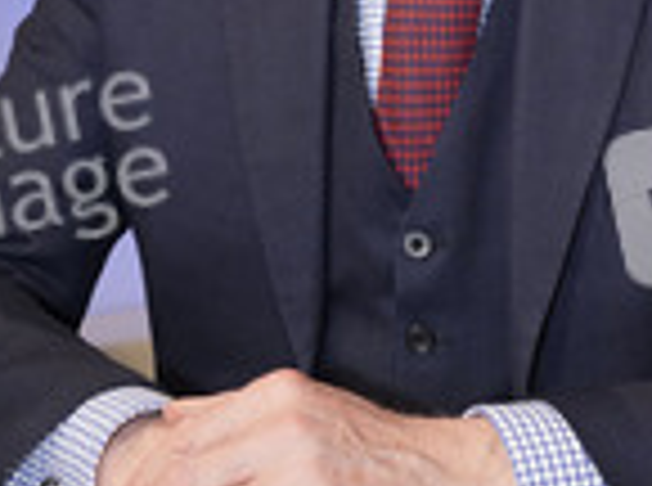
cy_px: -45
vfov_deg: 14.3
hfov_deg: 19.4
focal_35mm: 101
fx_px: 1898
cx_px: 427
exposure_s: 1/125
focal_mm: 38
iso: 2000
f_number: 5.6
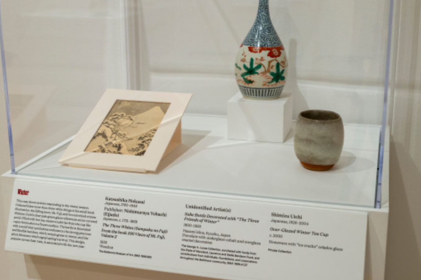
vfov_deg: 24.6
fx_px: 643
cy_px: 125
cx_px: 226
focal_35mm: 55
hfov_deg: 36.2
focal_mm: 46
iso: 400
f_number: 8
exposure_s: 1/4
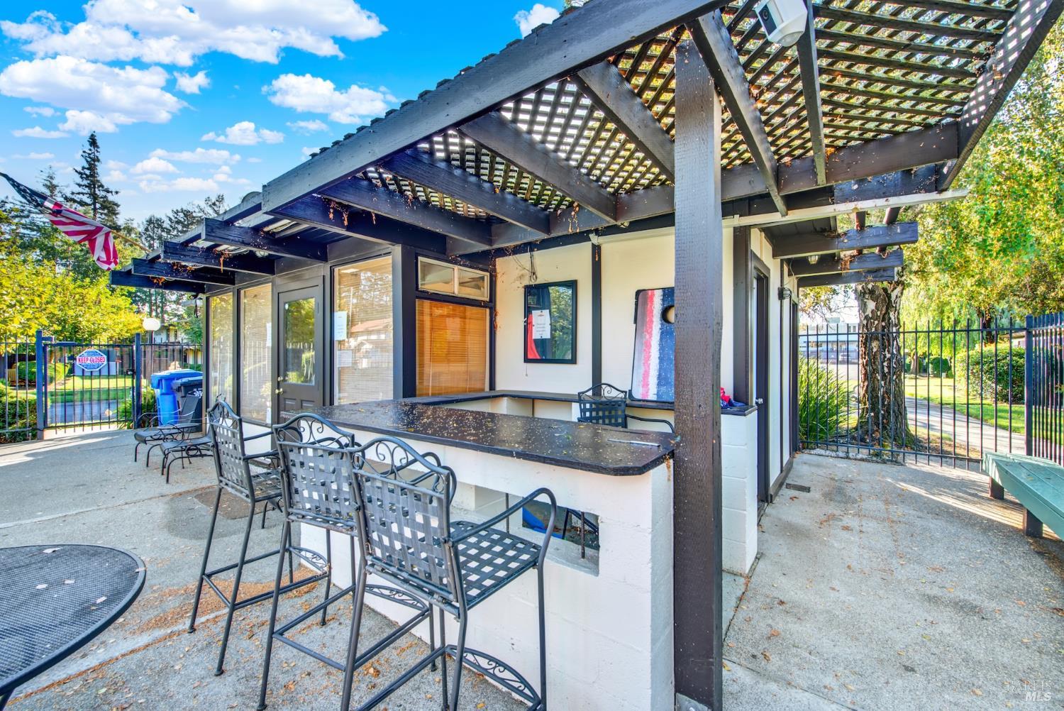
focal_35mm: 14
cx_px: 532
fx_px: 414
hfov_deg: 104.2
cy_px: 356
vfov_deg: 81.3
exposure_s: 1/10
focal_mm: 14
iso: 100
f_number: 14
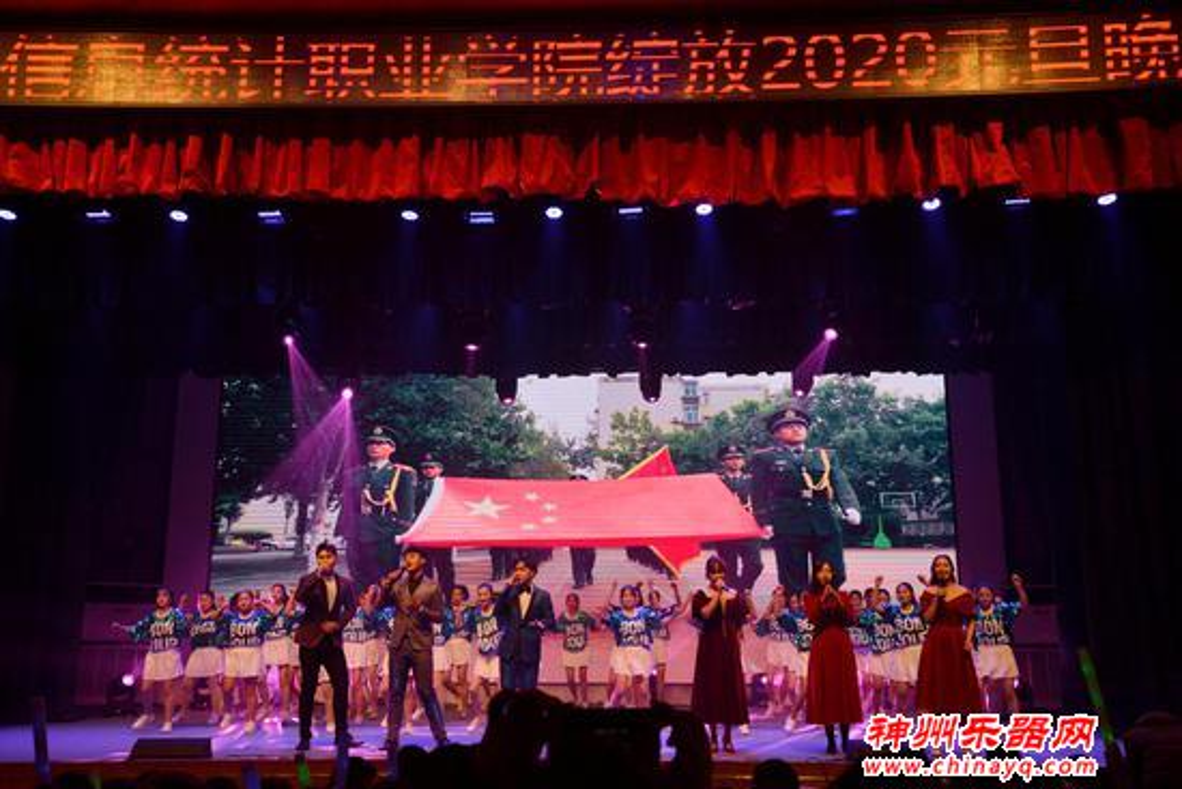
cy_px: 394
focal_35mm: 35
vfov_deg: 37.9
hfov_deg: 54.4
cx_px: 591
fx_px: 1149
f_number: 8
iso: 1250
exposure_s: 1/320
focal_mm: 35
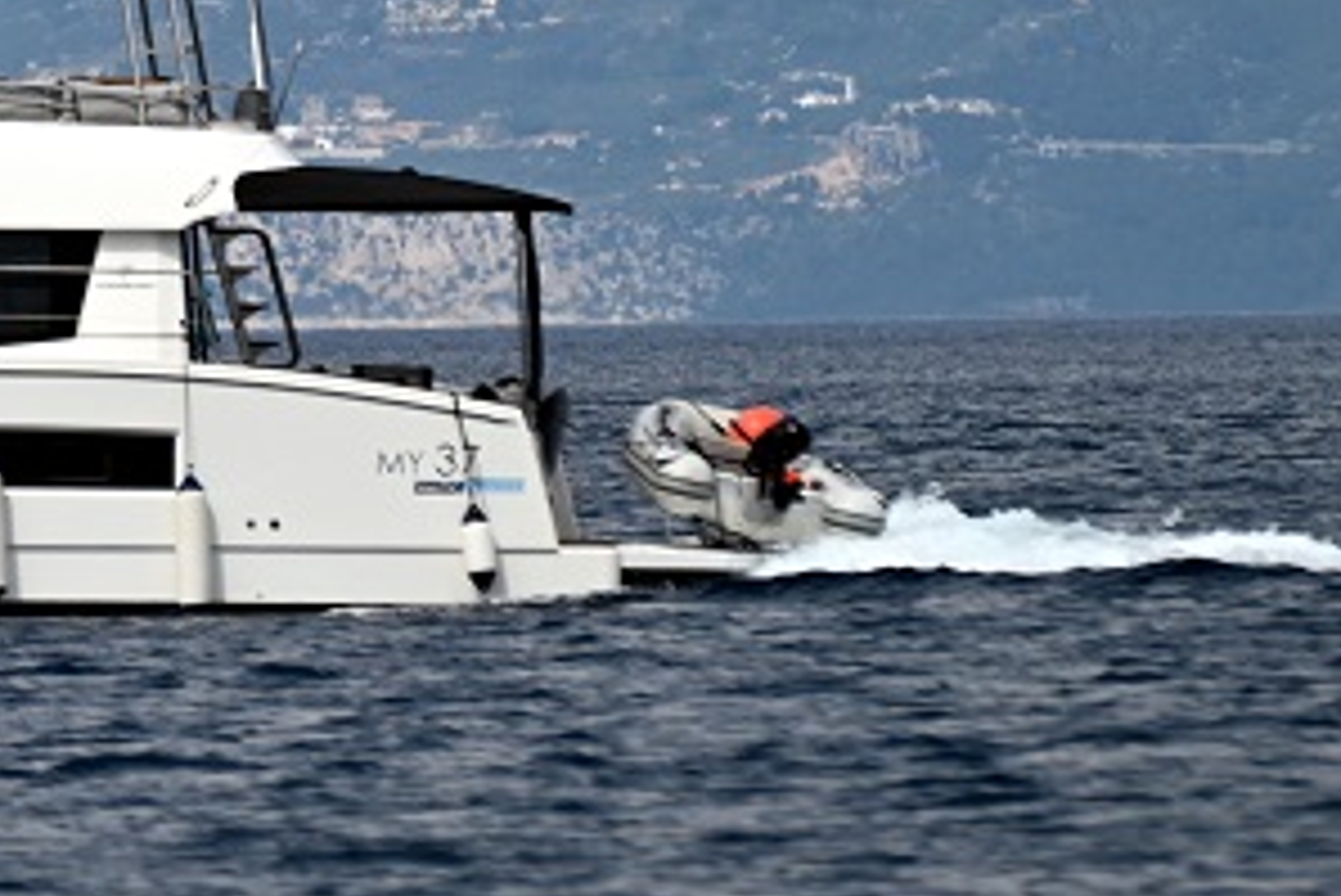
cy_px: -243
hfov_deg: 2.2
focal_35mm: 955
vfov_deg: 1.4
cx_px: -216
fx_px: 35589
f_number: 5.6
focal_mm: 300
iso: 110
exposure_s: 1/1000
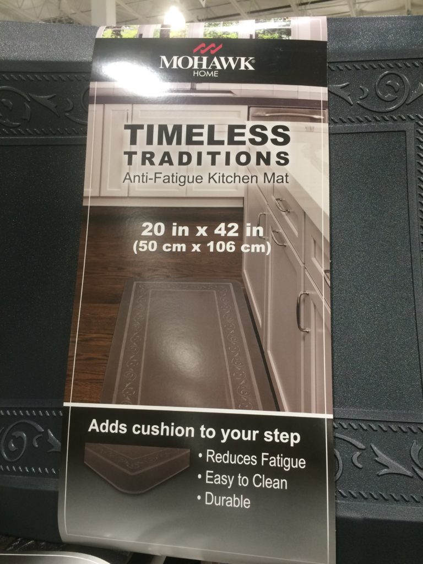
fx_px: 472
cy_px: 282
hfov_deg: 48.2
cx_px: 212
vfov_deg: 61.7
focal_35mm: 29
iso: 100
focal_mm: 4.15
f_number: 2.2
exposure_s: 1/33
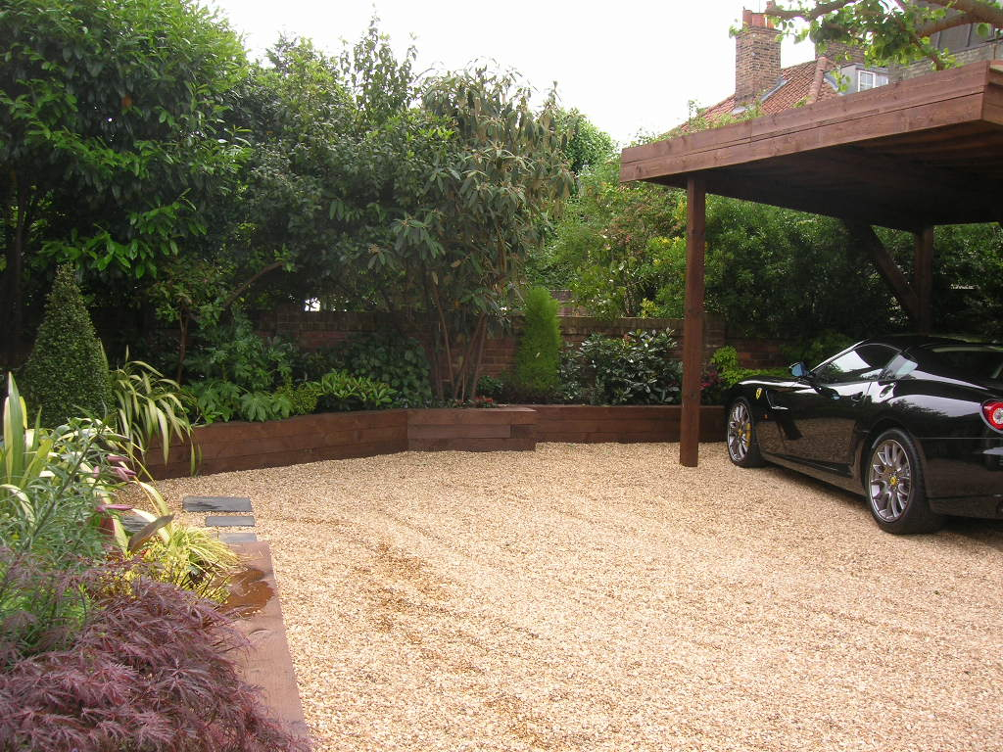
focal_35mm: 34
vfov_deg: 41.8
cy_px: 376
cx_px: 502
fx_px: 985
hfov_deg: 54.0
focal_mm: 5.7
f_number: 4.9
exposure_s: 1/93.2
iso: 50
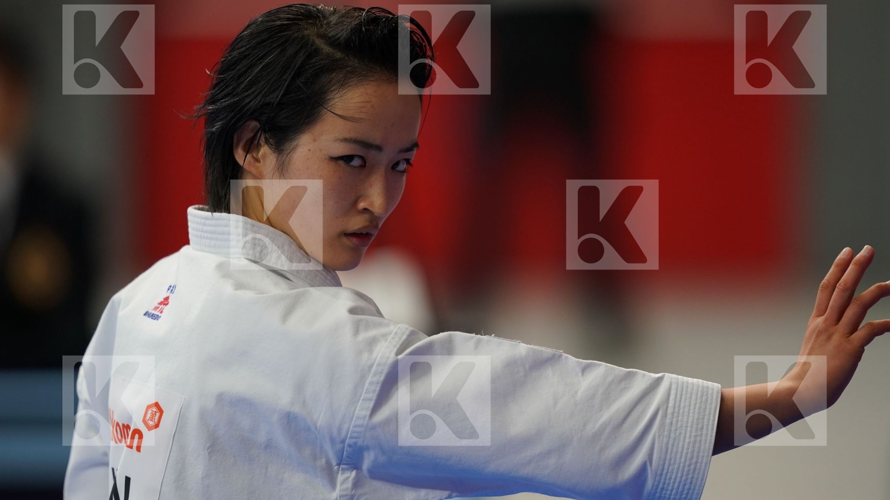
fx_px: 9911
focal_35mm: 420
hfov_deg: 5.1
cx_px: 445
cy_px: 225
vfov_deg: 2.9
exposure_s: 1/500
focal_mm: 400
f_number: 2.8
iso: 1600
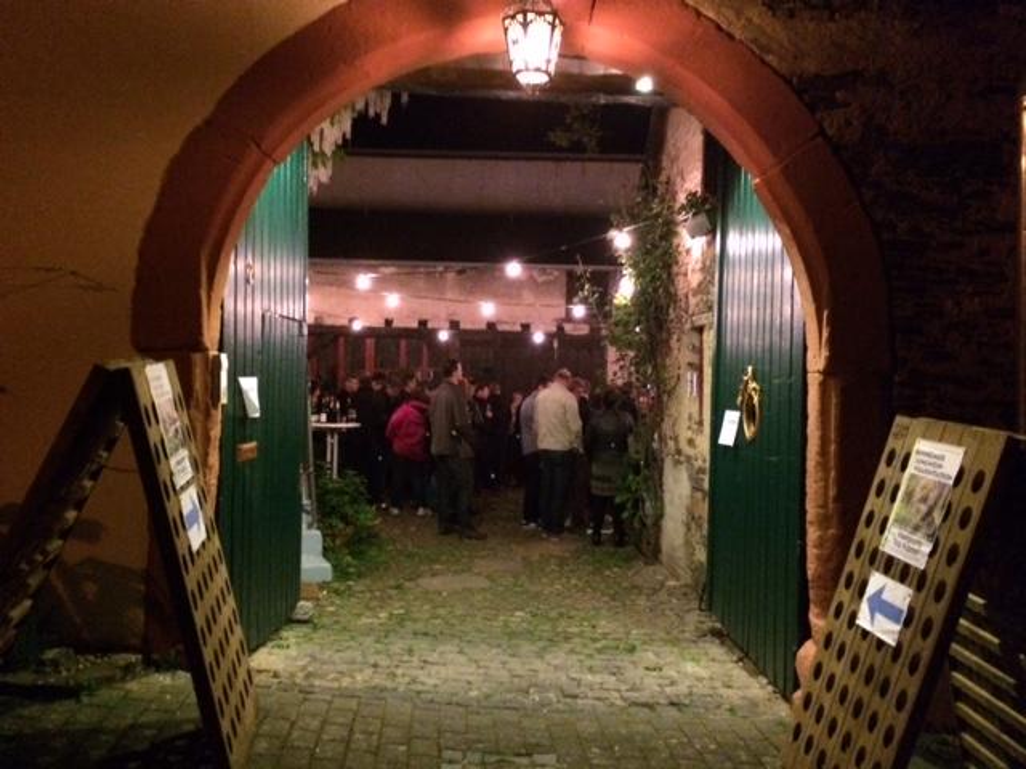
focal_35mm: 29
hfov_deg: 61.7
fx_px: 860
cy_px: 384
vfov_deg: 48.2
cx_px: 513
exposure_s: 1/15
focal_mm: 4.15
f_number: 2.2
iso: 800
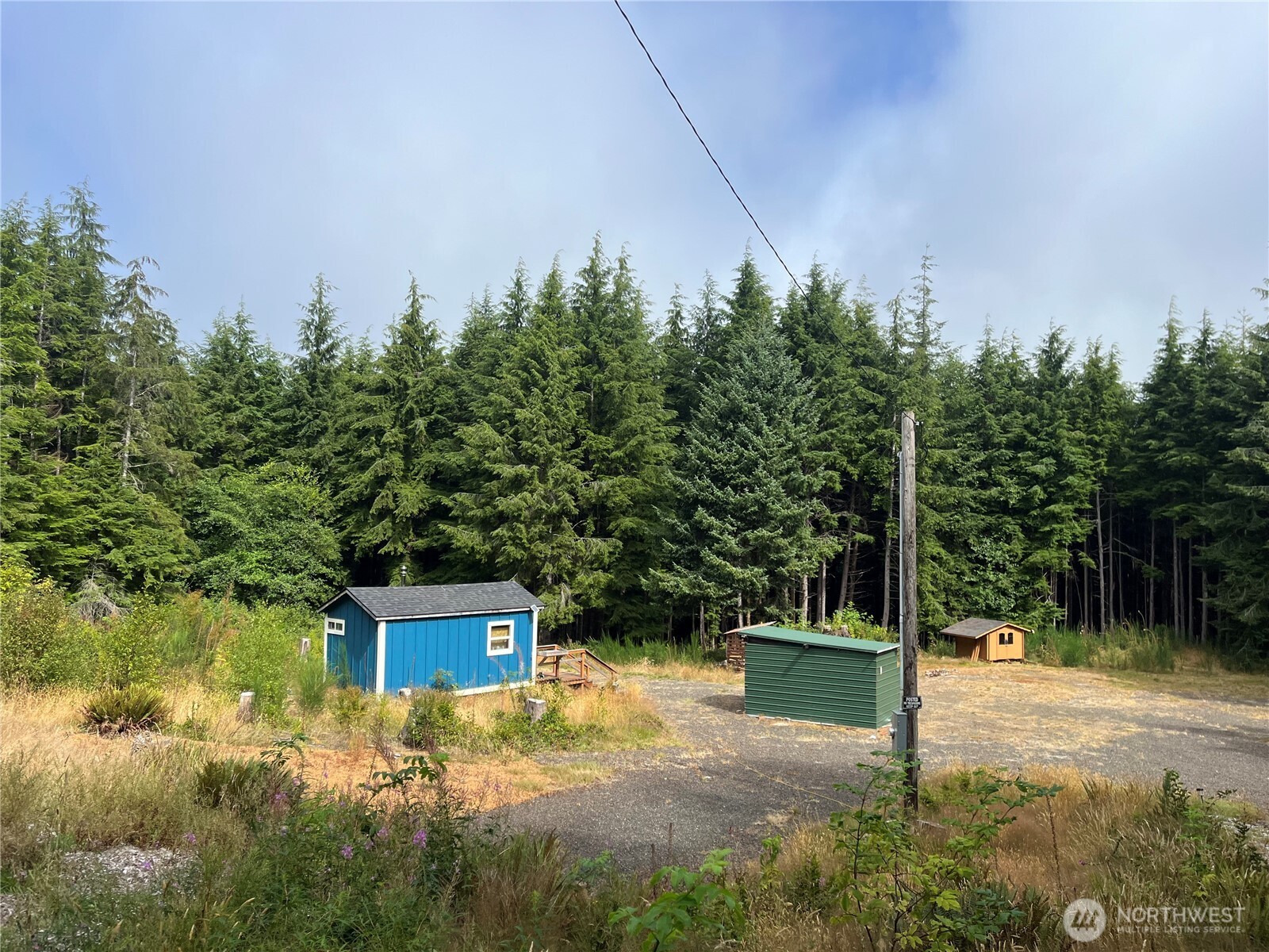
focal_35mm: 26
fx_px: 953
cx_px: 634
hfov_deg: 67.3
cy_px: 476
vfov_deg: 53.1
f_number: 1.6
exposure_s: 1/3049
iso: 50
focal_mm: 5.1
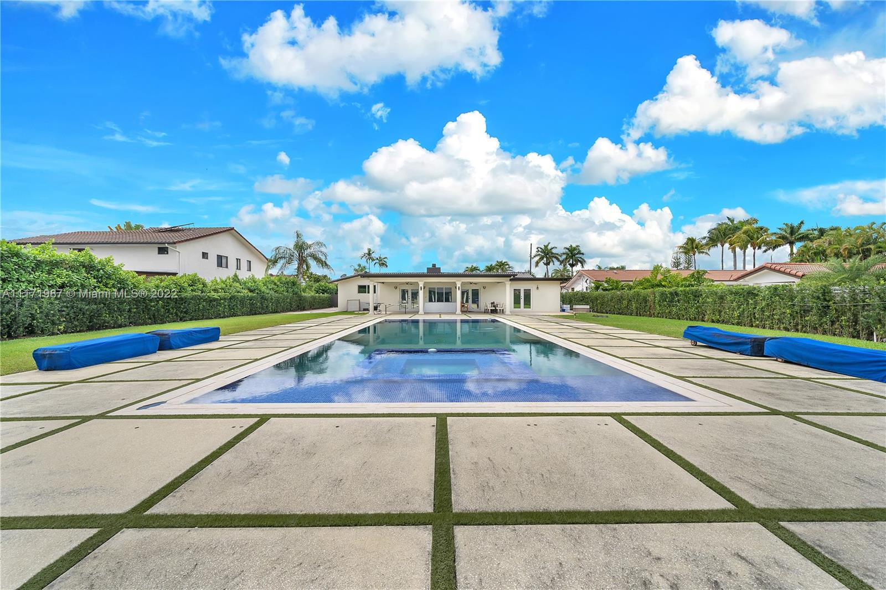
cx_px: 443
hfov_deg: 108.4
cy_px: 295
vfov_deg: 85.4
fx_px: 320
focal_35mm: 13
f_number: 11
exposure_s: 1/125
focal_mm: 13
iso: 500
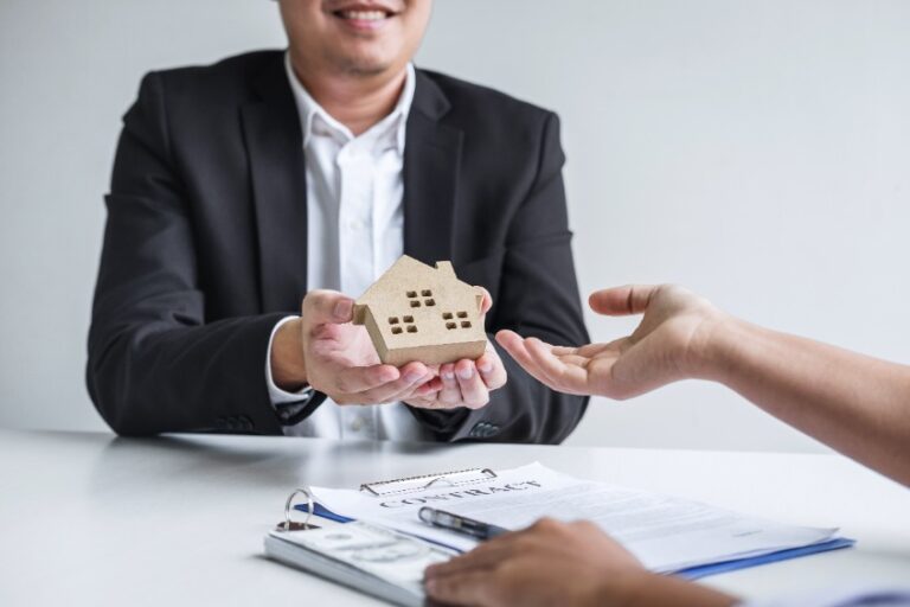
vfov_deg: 25.5
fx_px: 1340
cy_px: 304
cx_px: 455
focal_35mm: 53
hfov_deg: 37.5
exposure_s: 1/320
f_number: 2.8
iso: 200
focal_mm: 35
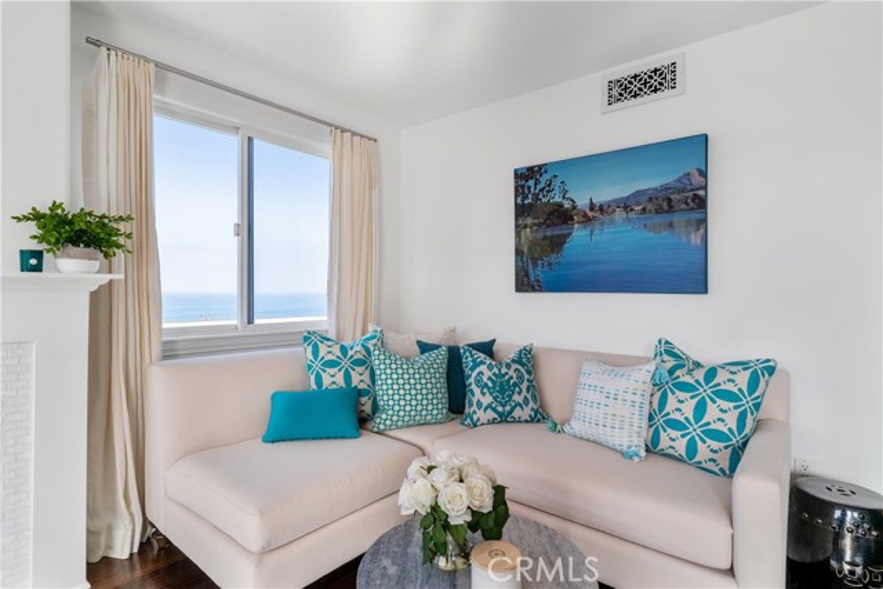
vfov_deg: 67.4
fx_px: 442
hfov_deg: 90.0
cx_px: 442
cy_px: 294
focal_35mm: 18
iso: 200
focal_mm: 18
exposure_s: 1/5000
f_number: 8
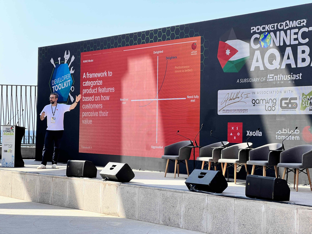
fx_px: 694
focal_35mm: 77
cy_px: 117
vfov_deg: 19.1
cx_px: 156
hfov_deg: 25.3
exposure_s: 1/408
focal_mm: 9
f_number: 2.8
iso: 32
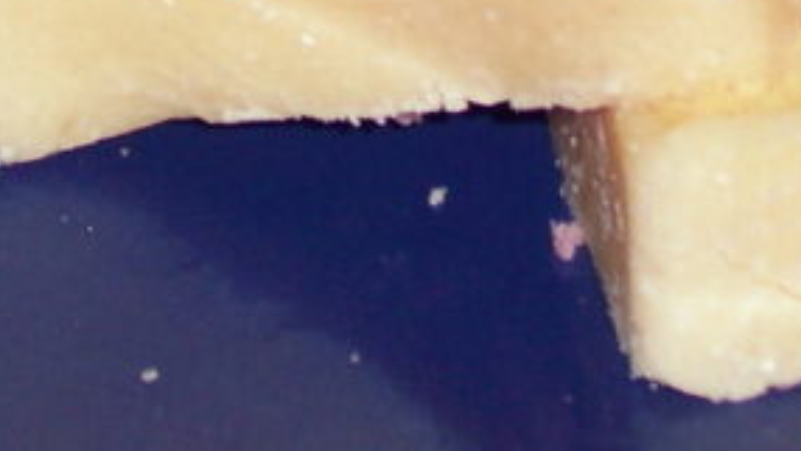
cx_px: 168
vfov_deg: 2.7
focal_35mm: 456
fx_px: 9687
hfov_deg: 4.7
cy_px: -445
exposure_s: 1/125
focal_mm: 24
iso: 100
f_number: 4.8
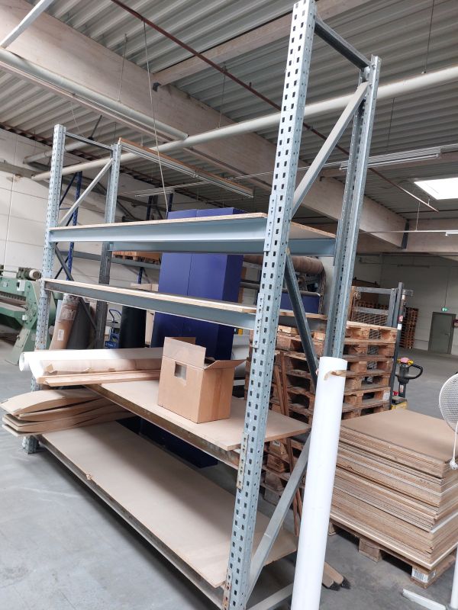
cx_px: 229
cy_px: 305
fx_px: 441
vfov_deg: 69.4
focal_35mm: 25
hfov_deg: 54.9
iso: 160
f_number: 1.8
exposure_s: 1/50
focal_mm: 5.23
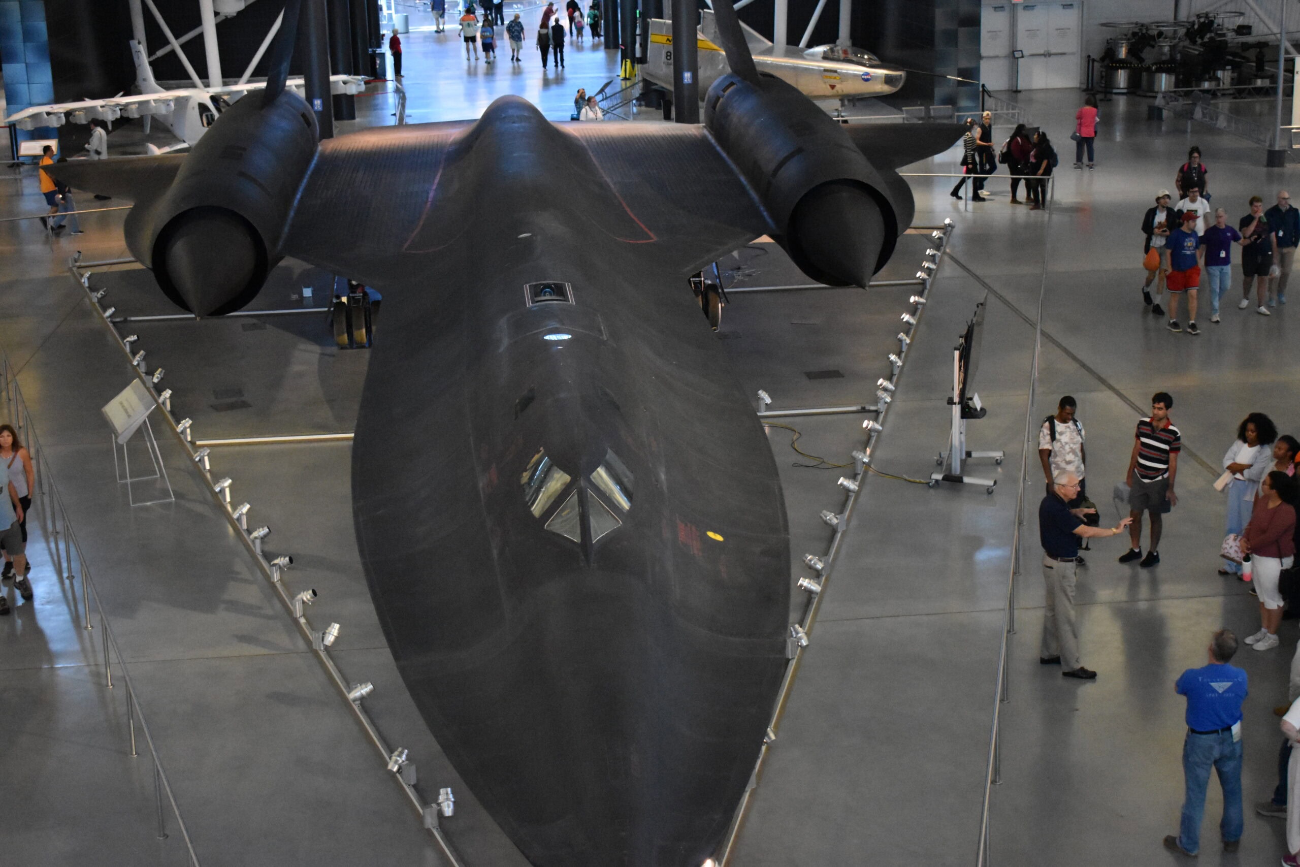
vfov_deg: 25.1
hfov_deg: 36.9
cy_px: 434
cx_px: 650
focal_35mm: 54
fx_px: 1950
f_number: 4.8
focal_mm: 36
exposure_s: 1/125
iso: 6400
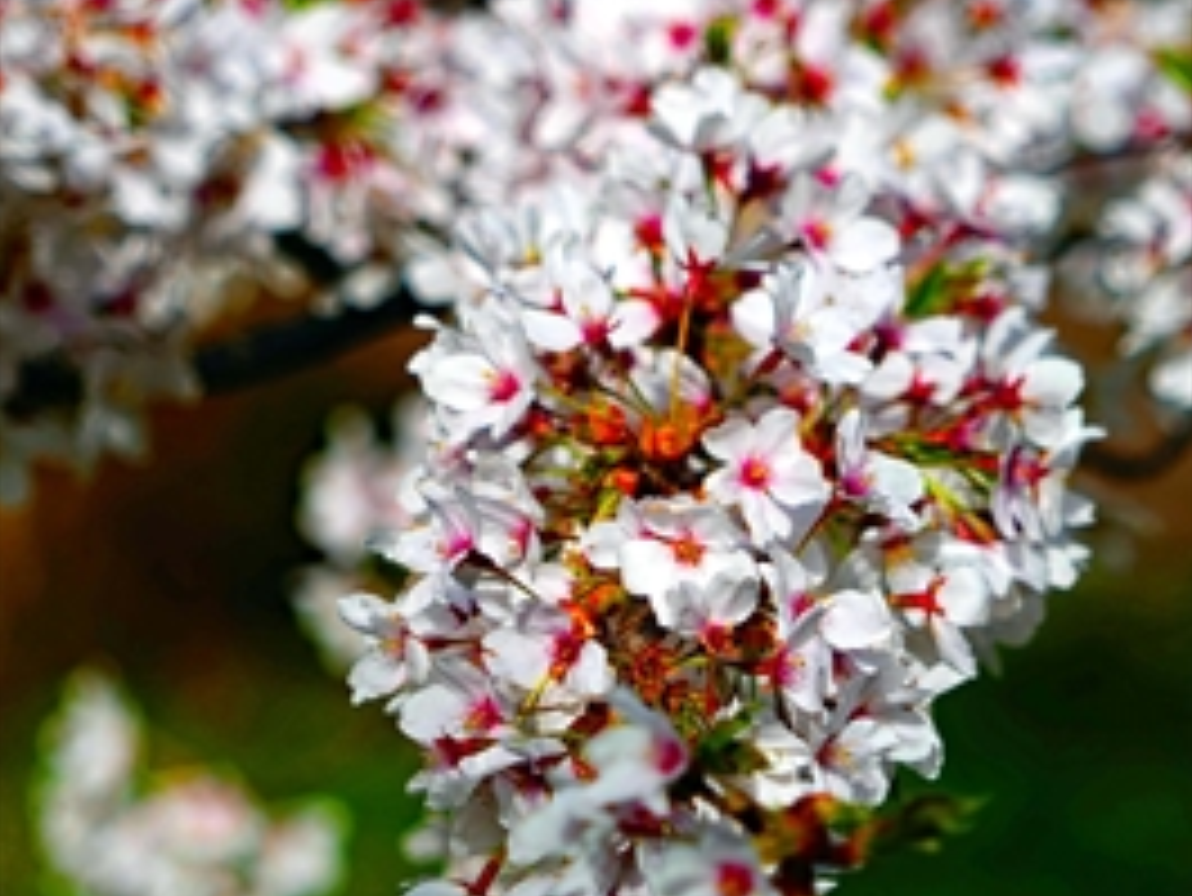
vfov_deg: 3.1
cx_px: 596
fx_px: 16734
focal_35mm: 486
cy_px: 513
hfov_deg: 4.1
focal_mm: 223
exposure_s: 1/500
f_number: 7.1
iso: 100
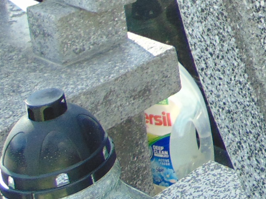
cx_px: 464
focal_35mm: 99
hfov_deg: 16.8
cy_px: -89
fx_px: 761
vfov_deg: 14.1
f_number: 3
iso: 80
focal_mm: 4.5
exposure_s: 1/320
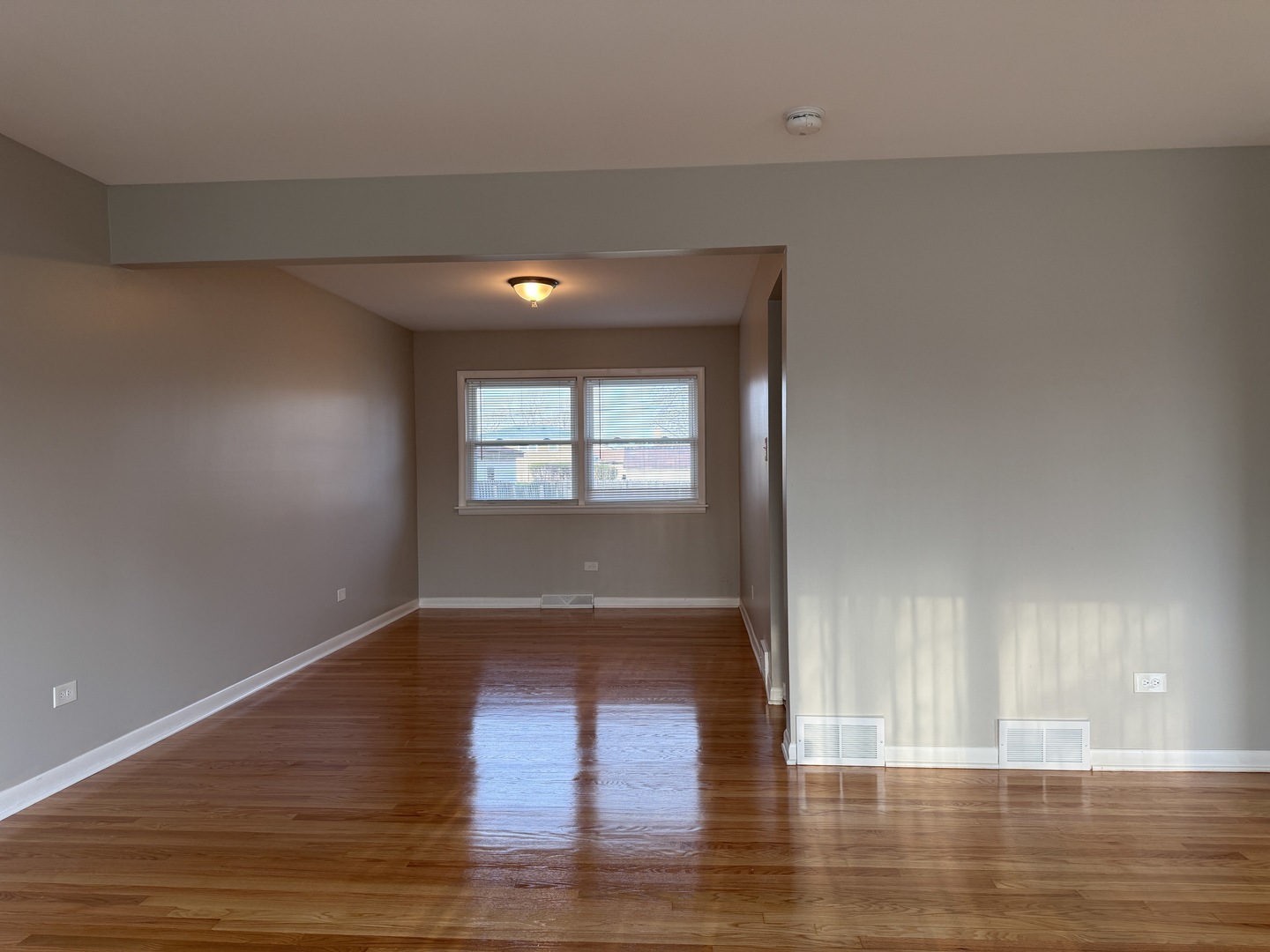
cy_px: 476
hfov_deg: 71.6
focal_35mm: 24
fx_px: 881
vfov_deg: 56.8
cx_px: 635
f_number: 1.78
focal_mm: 6.76
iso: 100
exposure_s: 1/224
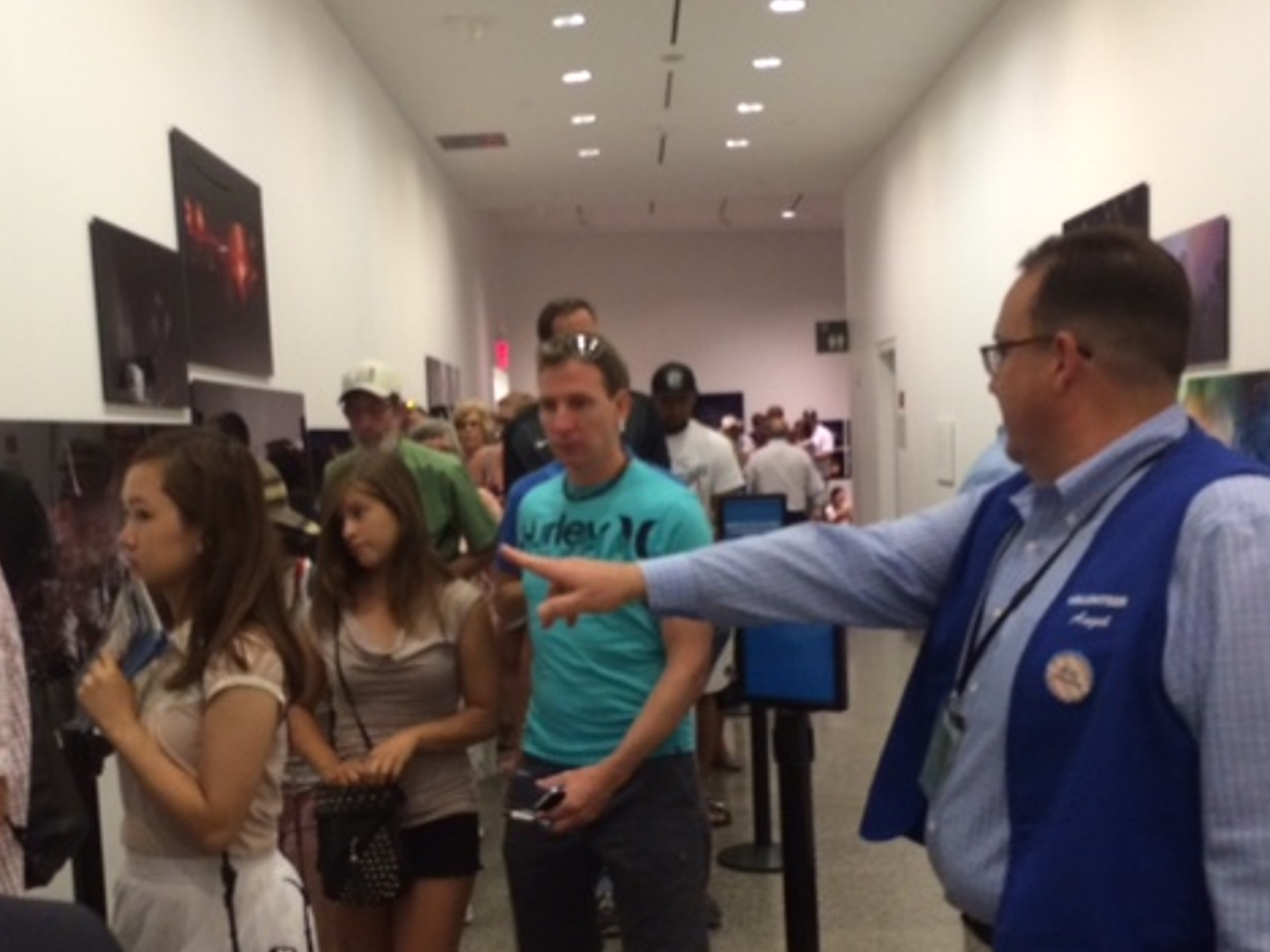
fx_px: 1504
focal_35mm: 41
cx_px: 556
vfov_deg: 35.0
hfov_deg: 45.7
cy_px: 583
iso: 250
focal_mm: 4.12
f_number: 2.2
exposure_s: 1/30
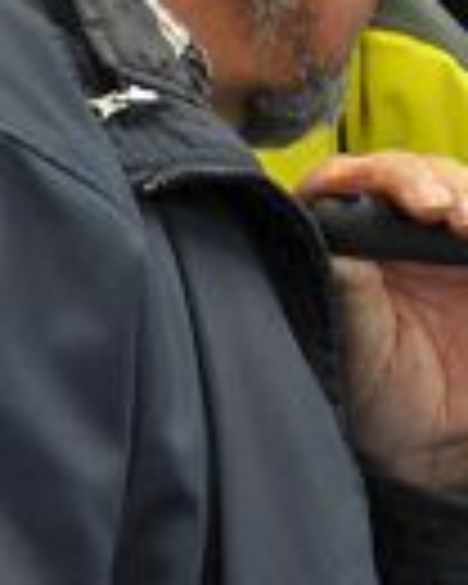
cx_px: 477
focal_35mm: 379
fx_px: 6562
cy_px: 36
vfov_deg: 5.1
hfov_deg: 4.1
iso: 1600
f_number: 5
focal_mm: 70
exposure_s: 1/50
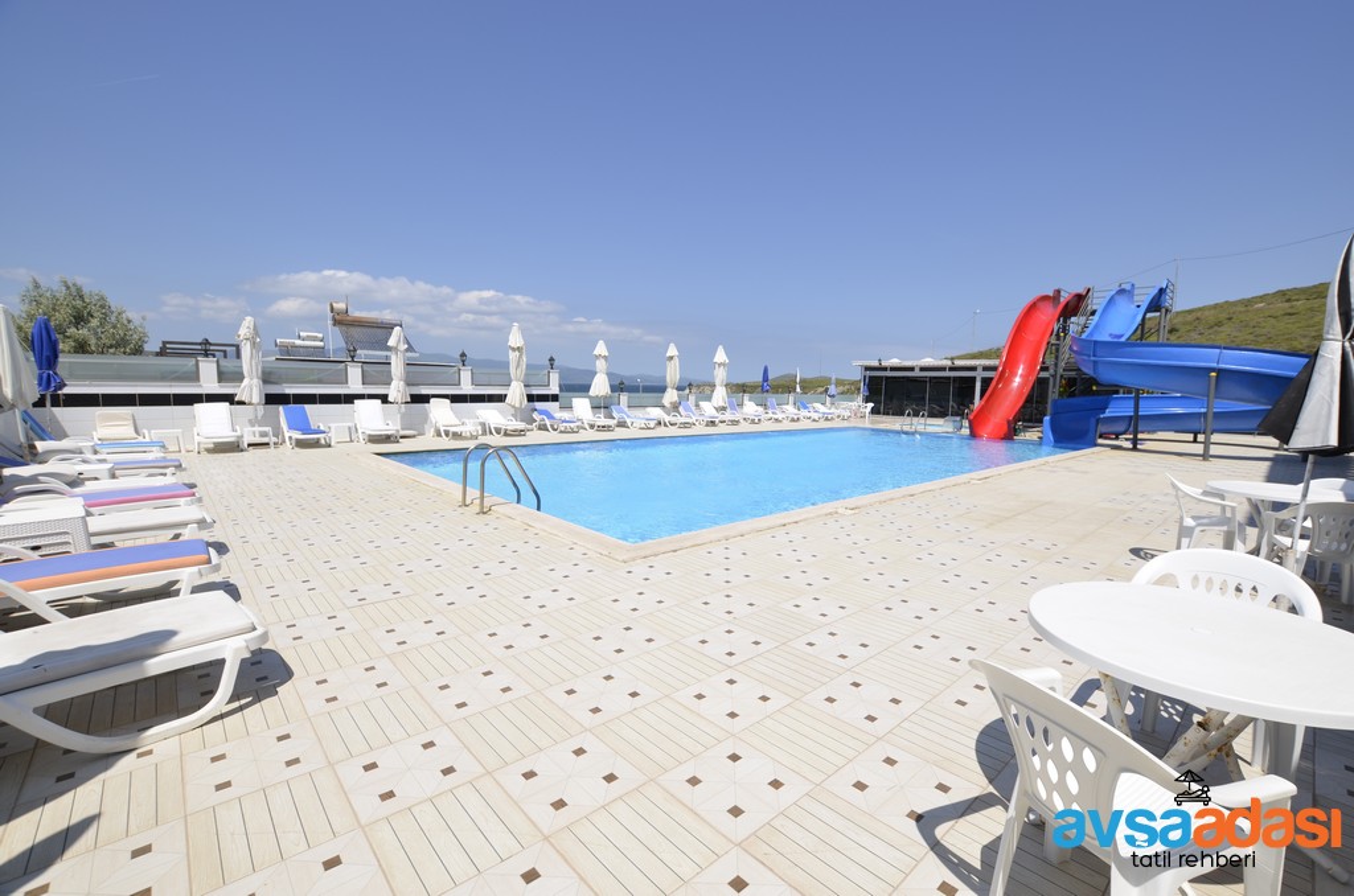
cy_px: 448
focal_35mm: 15
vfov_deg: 77.1
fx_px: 563
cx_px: 677
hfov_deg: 100.5
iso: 100
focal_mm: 10
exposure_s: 1/350
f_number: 9.5
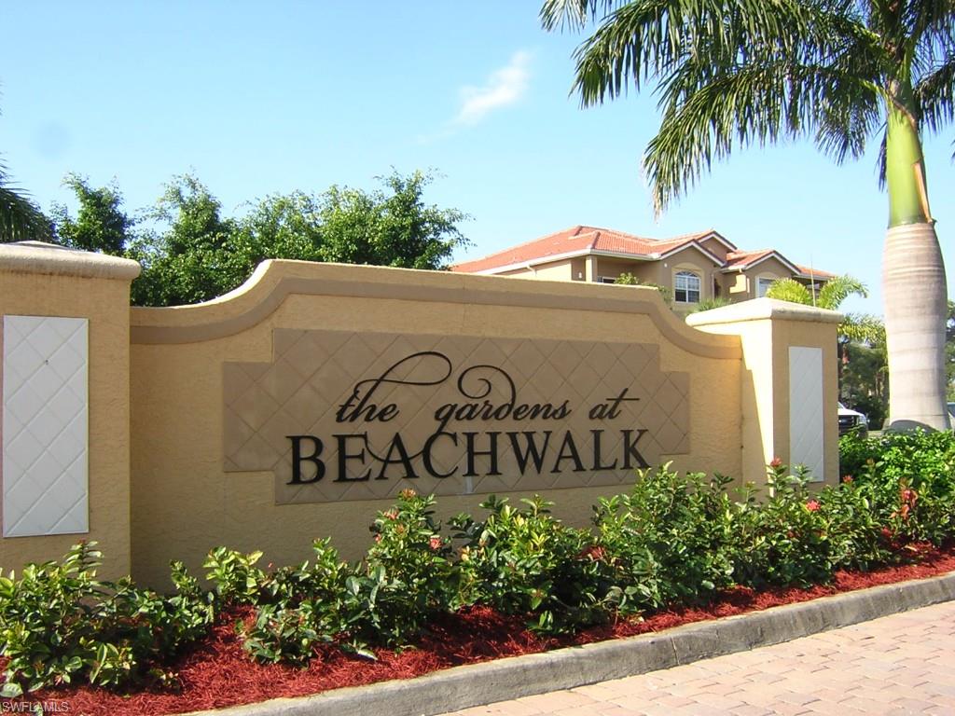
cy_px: 358
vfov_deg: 39.7
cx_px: 478
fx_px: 993
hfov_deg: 51.4
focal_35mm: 36
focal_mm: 4.7
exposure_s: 1/156
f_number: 5.2
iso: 100
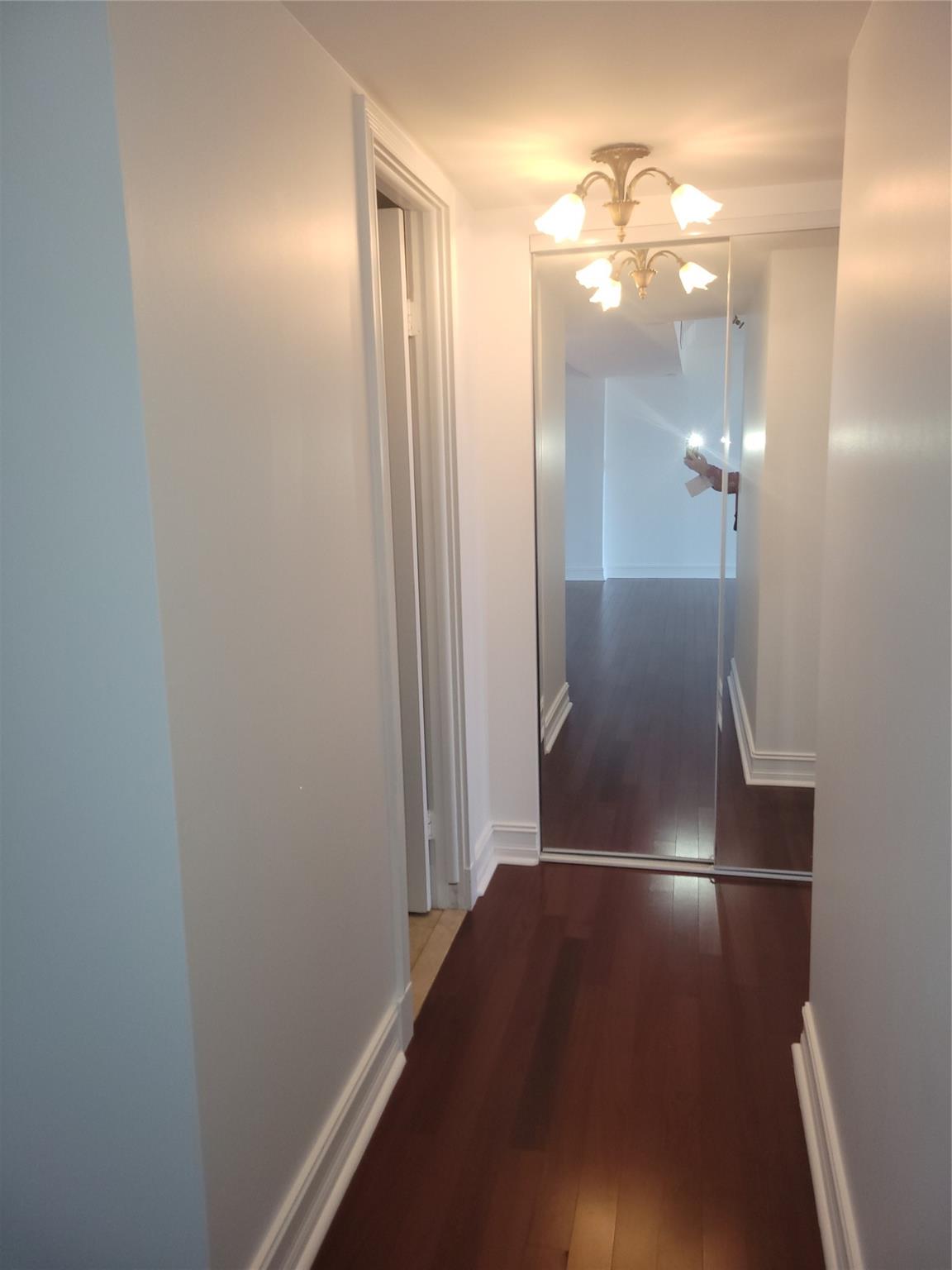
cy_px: 635
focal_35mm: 26
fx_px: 953
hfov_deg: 53.1
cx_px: 476
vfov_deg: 67.3
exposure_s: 1/60
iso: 80
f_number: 1.8
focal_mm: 5.4
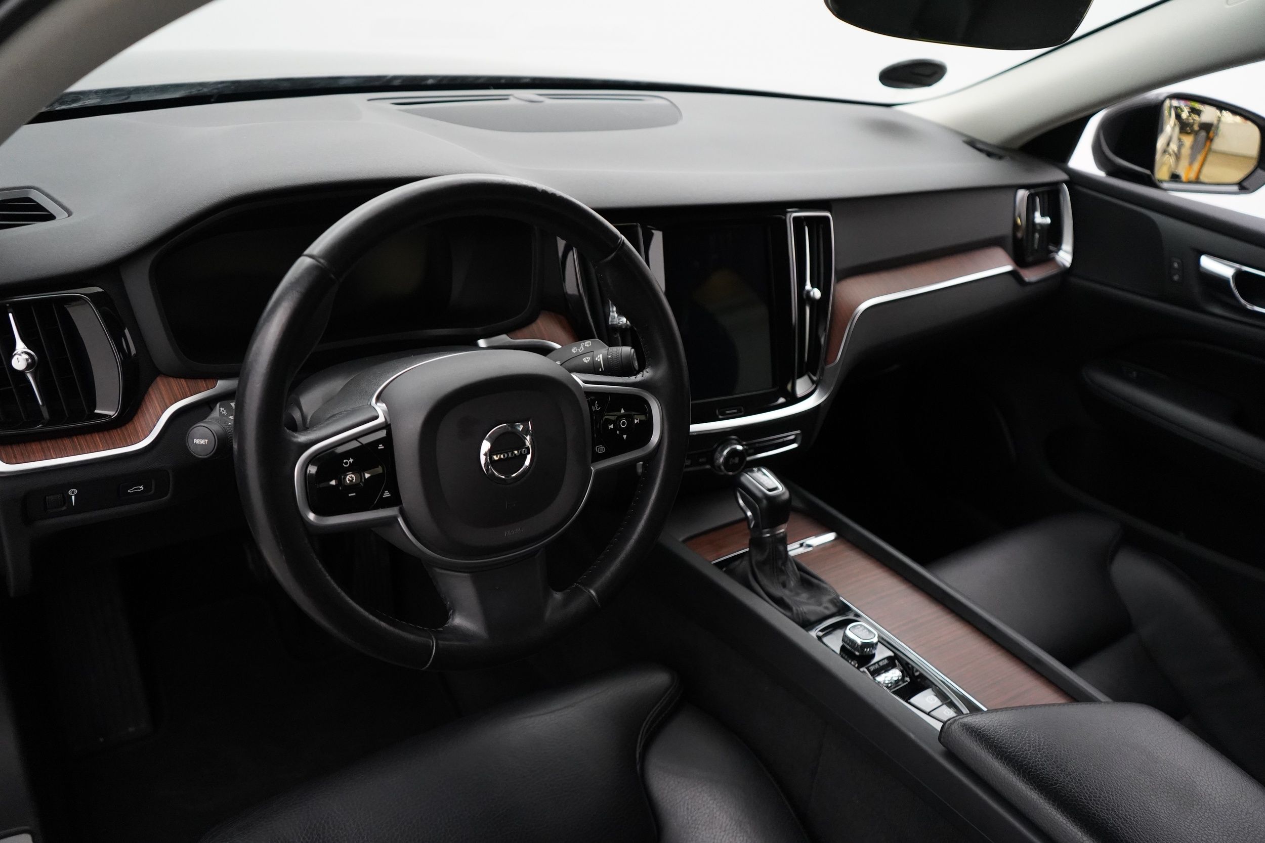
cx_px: 632
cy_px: 422
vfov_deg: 46.4
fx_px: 984
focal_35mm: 28
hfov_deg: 65.5
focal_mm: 28
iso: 6400
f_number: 3.5
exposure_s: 1/160
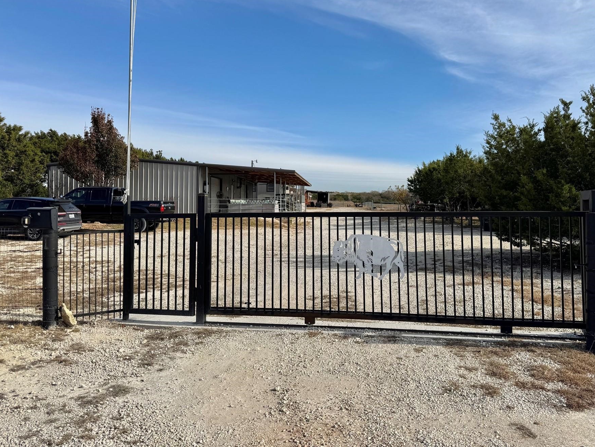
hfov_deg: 63.3
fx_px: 481
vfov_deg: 49.6
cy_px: 187
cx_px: 329
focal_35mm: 28
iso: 80
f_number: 1.78
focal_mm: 6.76
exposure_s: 1/6410
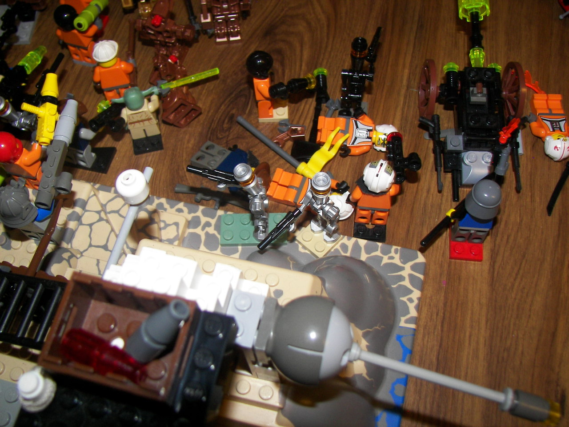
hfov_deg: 50.1
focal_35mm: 37
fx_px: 608
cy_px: 214
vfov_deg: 38.7
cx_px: 284
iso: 100
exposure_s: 1/30
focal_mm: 6.1
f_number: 2.8
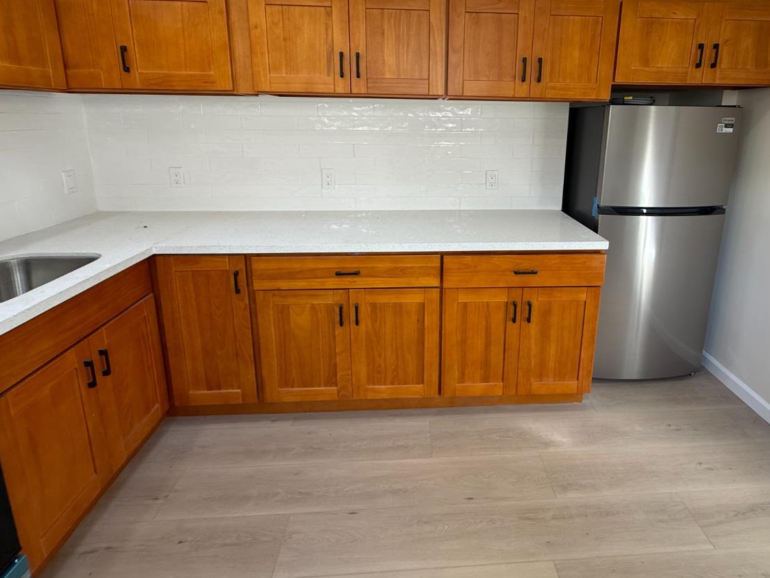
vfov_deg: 67.3
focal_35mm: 19
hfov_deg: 84.1
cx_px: 444
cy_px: 205
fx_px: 423
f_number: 2.2
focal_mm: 2.22
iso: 125
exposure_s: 1/120
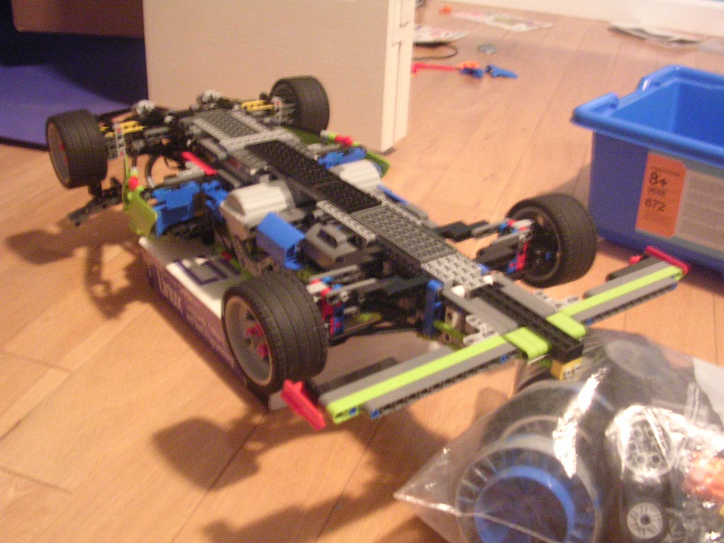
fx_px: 795
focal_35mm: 38
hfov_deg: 49.0
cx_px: 362
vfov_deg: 37.7
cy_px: 272
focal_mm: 5.8
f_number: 2.8
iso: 400
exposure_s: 1/1.7
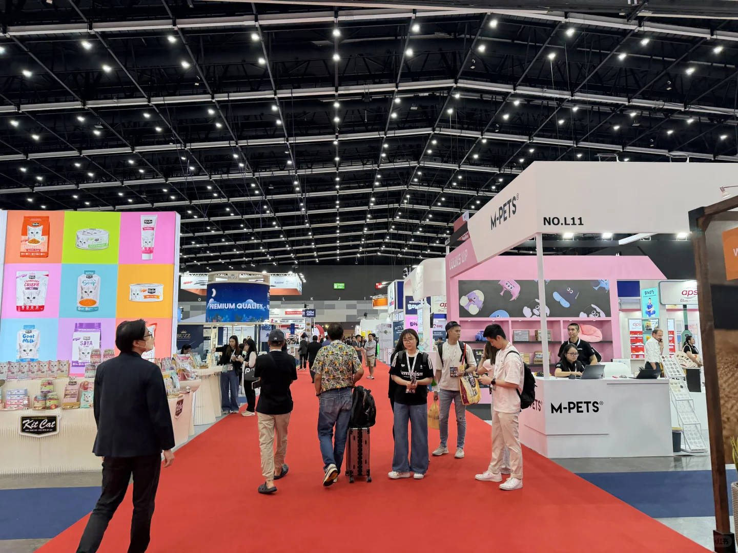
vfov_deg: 56.8
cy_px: 276
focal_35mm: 24
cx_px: 369
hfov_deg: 71.6
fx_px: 512
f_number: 1.78
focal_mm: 6.76
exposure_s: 1/100
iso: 100
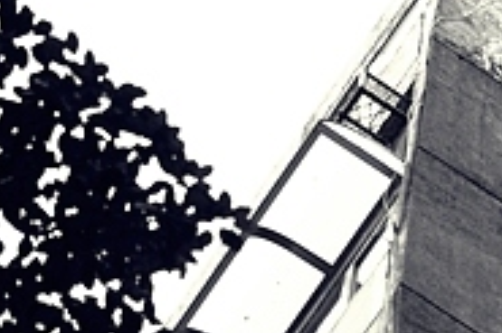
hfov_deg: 7.8
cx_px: 925
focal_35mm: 255
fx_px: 3559
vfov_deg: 5.3
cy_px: 422
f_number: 2.8
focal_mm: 35
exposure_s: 1/400
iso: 500
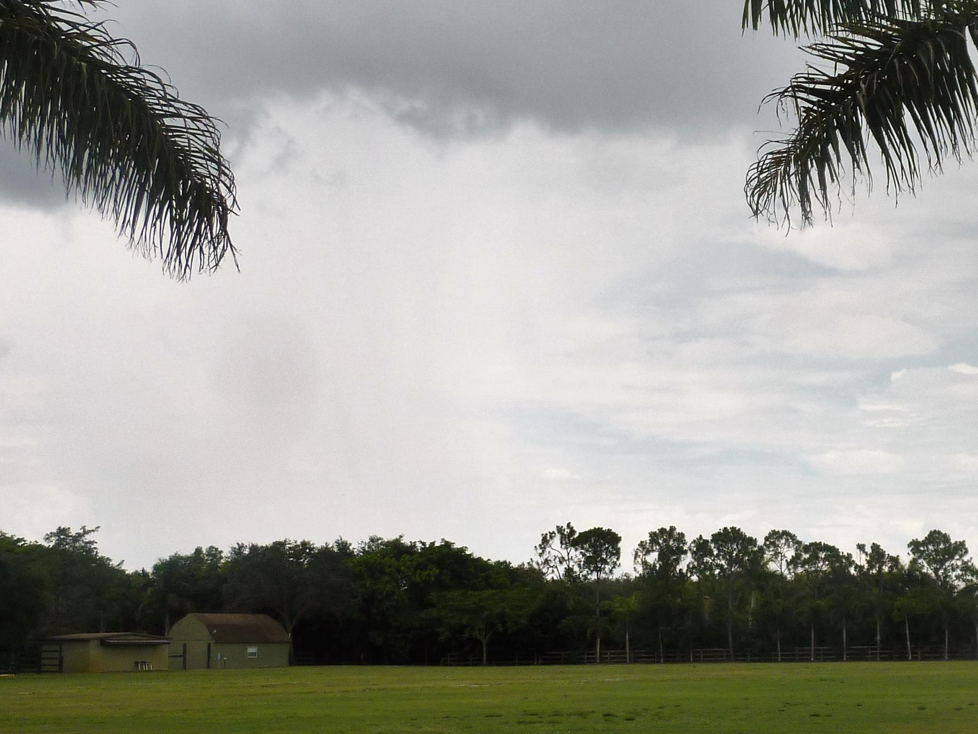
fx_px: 2034
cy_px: 409
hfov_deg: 26.5
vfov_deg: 20.4
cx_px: 792
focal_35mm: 72
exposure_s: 1/500
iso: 80
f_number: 4.5
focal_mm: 6.9
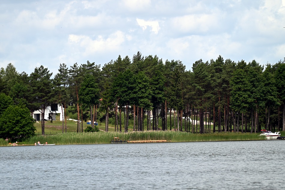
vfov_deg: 4.6
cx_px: 142
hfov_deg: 6.9
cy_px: 95
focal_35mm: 300
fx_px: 2376
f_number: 5.6
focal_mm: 300
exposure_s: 1/1000
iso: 220
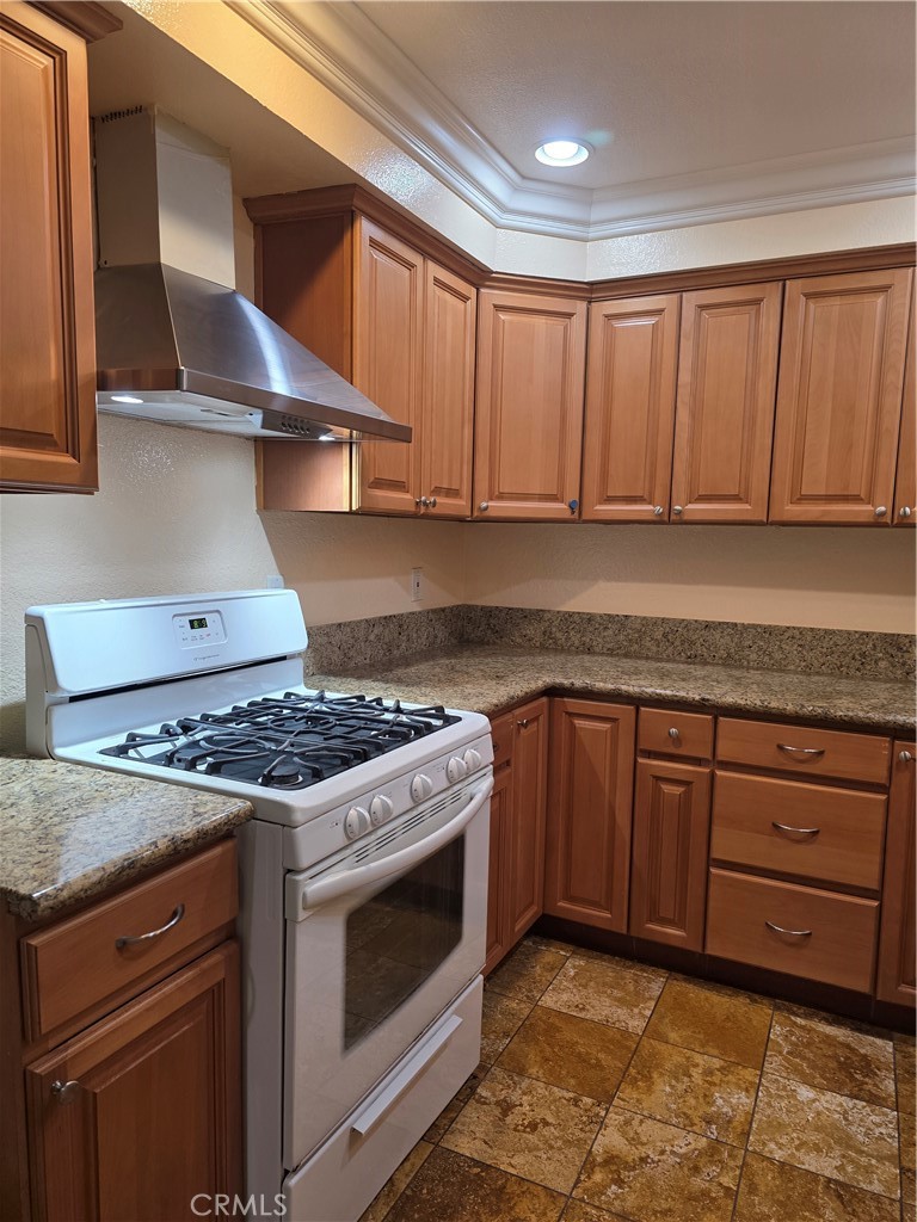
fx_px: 812
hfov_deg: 58.9
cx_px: 458
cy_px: 611
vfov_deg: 73.9
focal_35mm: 23
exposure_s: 1/120
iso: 125
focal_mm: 6.3
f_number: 1.7
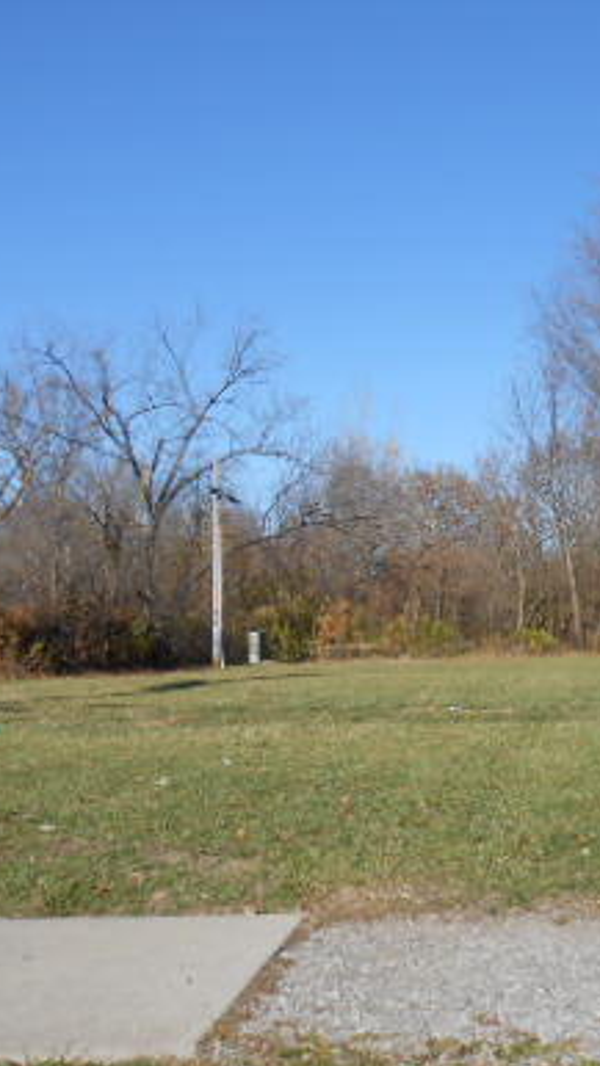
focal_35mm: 47
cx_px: 487
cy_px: 525
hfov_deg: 25.0
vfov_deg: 43.7
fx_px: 1330
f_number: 3.5
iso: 80
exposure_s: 1/1000
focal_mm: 4.6
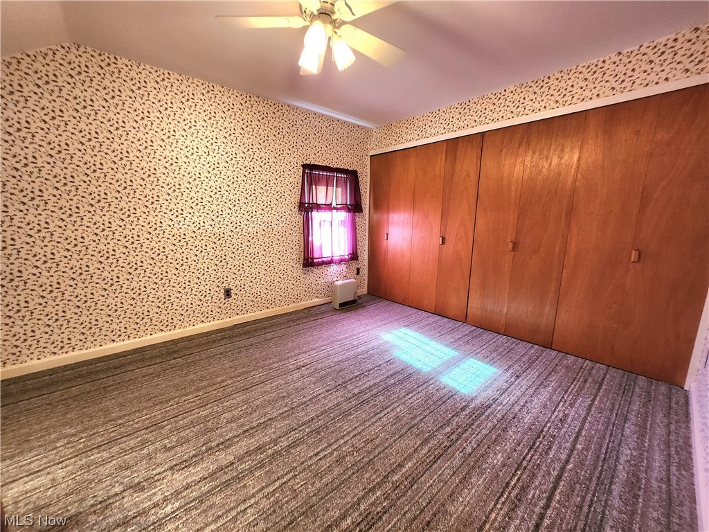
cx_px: 354
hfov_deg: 106.2
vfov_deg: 89.9
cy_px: 266
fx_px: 266
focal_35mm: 13
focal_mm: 1.74
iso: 400
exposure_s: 1/30
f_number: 2.2
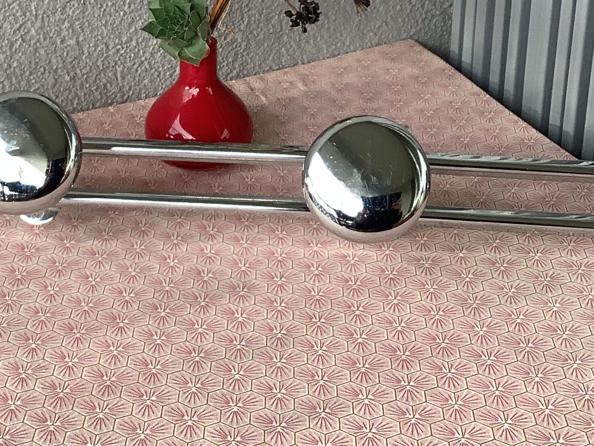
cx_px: 214
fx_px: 1184
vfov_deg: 20.9
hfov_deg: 28.0
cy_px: 50
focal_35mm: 69
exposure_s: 1/100
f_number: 2.4
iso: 40
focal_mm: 3.3
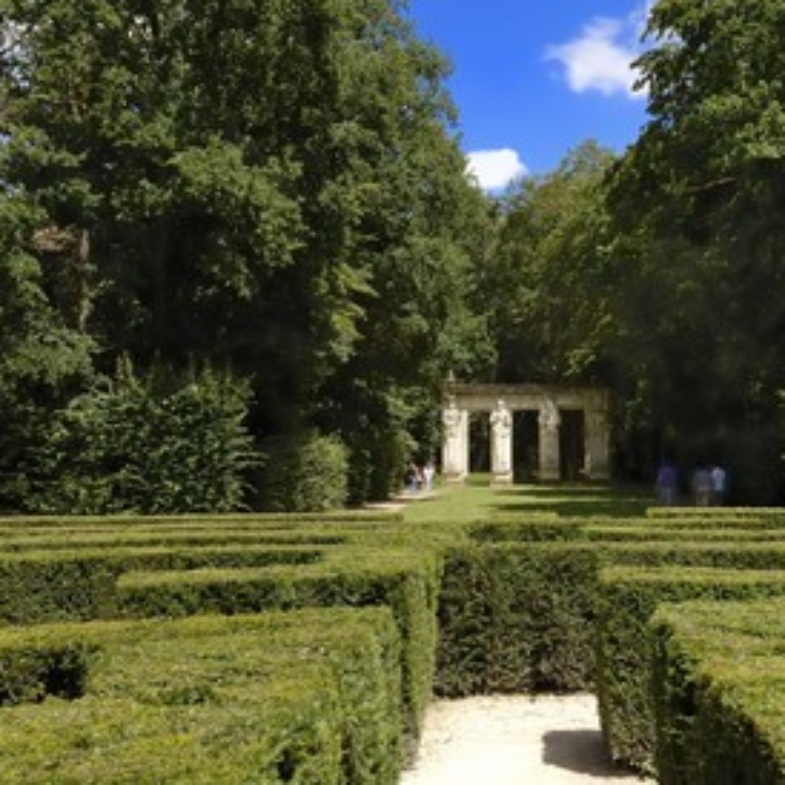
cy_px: 398
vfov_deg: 36.1
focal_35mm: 47
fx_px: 1206
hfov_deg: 35.7
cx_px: 517
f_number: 8.5
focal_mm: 24
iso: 100
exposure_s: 1/125
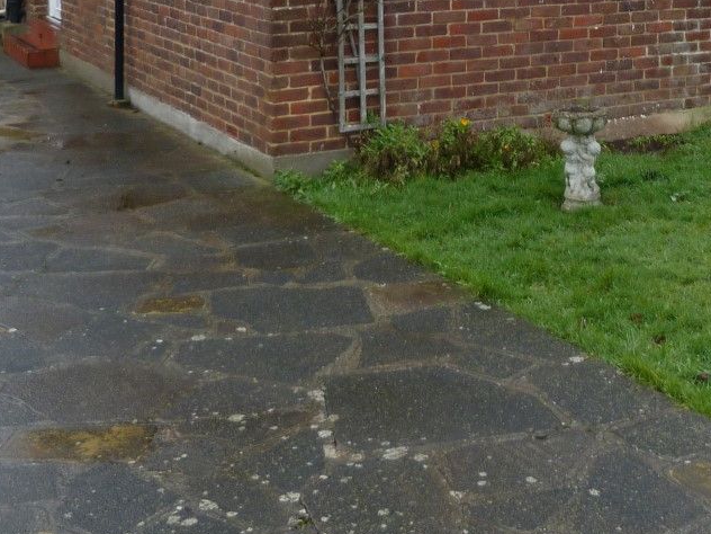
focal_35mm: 57
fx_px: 1171
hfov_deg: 33.1
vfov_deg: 24.0
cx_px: 533
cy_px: -52
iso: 80
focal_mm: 4.5
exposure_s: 1/80
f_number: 2.8
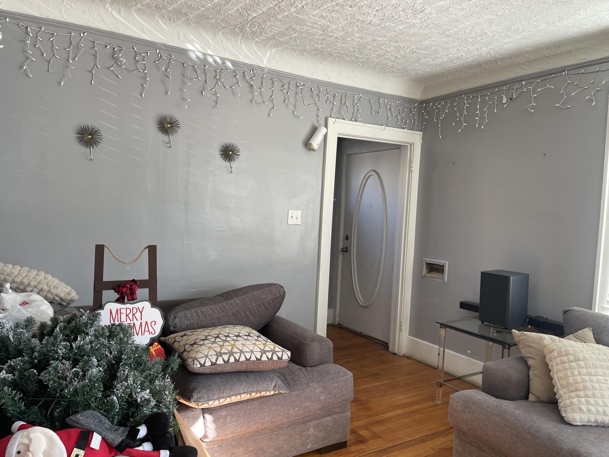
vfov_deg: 54.9
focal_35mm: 25
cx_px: 304
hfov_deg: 69.4
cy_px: 228
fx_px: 440
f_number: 1.6
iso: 125
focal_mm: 5.1
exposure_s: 1/121
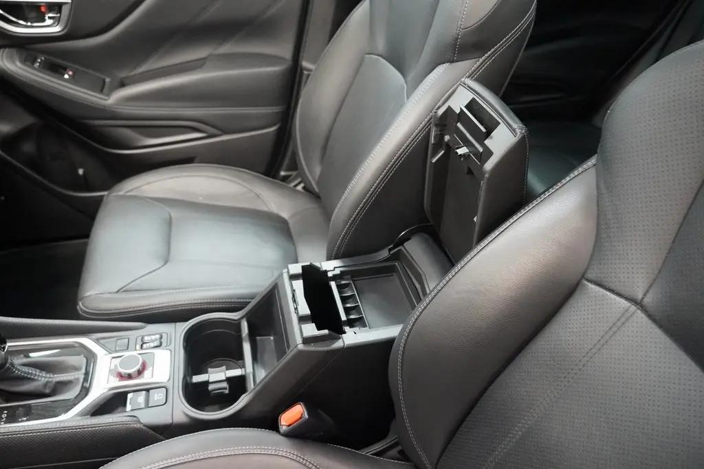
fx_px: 557
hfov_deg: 64.5
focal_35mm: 28
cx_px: 352
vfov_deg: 45.7
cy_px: 234
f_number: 3.5
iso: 6400
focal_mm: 19
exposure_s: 1/25
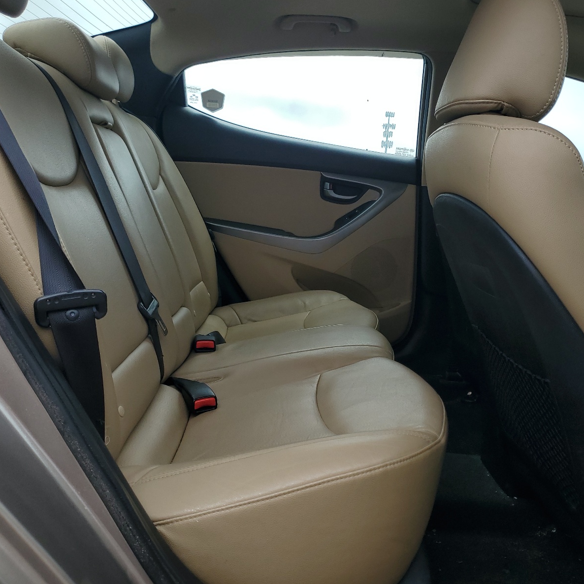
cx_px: 310
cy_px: 293
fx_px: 592
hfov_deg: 52.5
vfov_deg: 52.5
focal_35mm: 31
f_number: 1.5
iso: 50
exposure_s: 1/2000
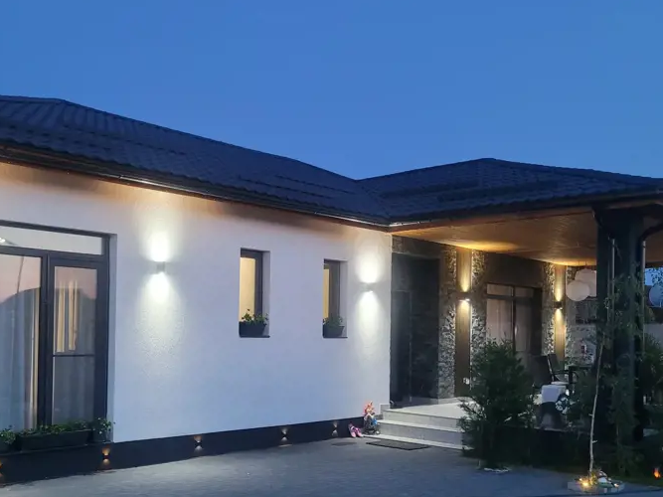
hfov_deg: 47.8
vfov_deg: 36.3
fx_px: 747
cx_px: 309
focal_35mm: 39
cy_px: 348
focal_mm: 5.4
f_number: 1.8
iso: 640
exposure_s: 1/33
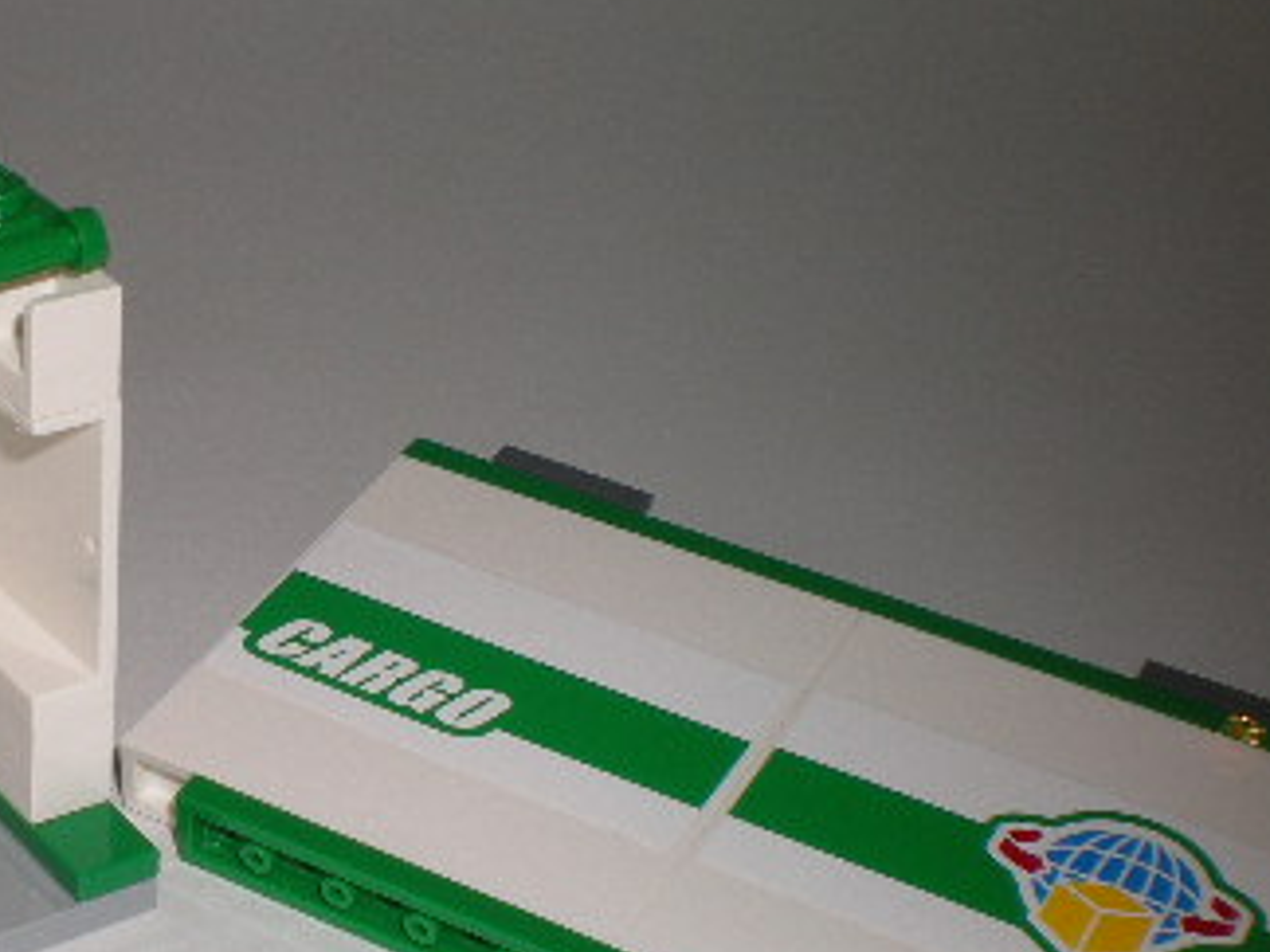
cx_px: 74
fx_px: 2752
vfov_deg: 19.5
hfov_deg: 25.0
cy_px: 690
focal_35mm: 75
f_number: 4.6
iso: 64
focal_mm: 6.3
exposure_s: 1/60
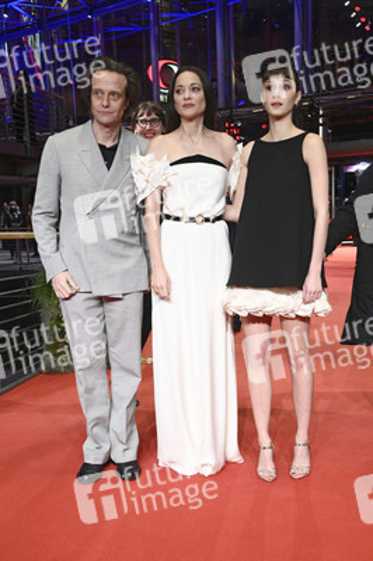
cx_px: 186
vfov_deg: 41.1
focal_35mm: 48
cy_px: 280
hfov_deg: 28.0
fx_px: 747
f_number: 5.6
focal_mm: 48
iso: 5000
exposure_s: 1/250
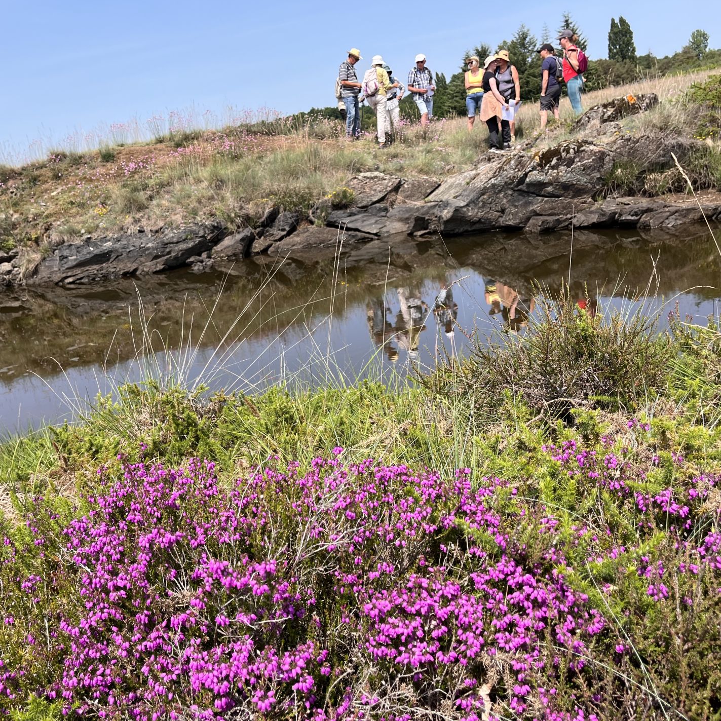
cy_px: 361
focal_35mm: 31
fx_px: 731
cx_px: 316
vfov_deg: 52.5
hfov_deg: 52.4
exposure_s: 1/1721
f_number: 1.6
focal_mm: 5.1
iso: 50
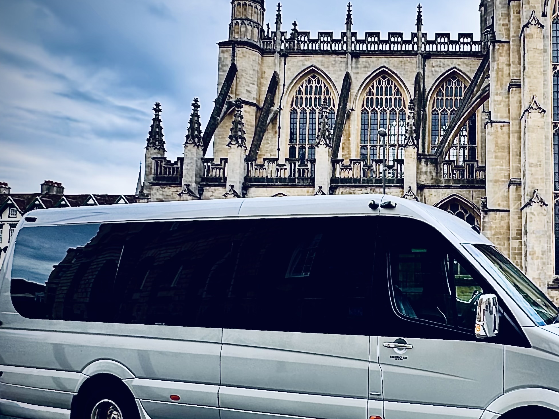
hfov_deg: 79.6
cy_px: 242
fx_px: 323
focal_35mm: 20
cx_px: 364
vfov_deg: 65.6
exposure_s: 1/278
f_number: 2.2
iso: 40
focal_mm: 2.22
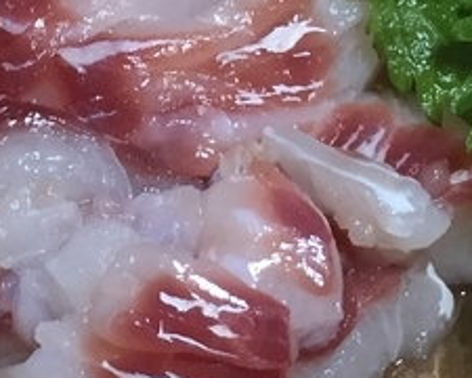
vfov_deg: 10.0
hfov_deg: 12.6
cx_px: -25
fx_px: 2109
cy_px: -149
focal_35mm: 151
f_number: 2.2
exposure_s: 1/30
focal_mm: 4.15
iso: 64
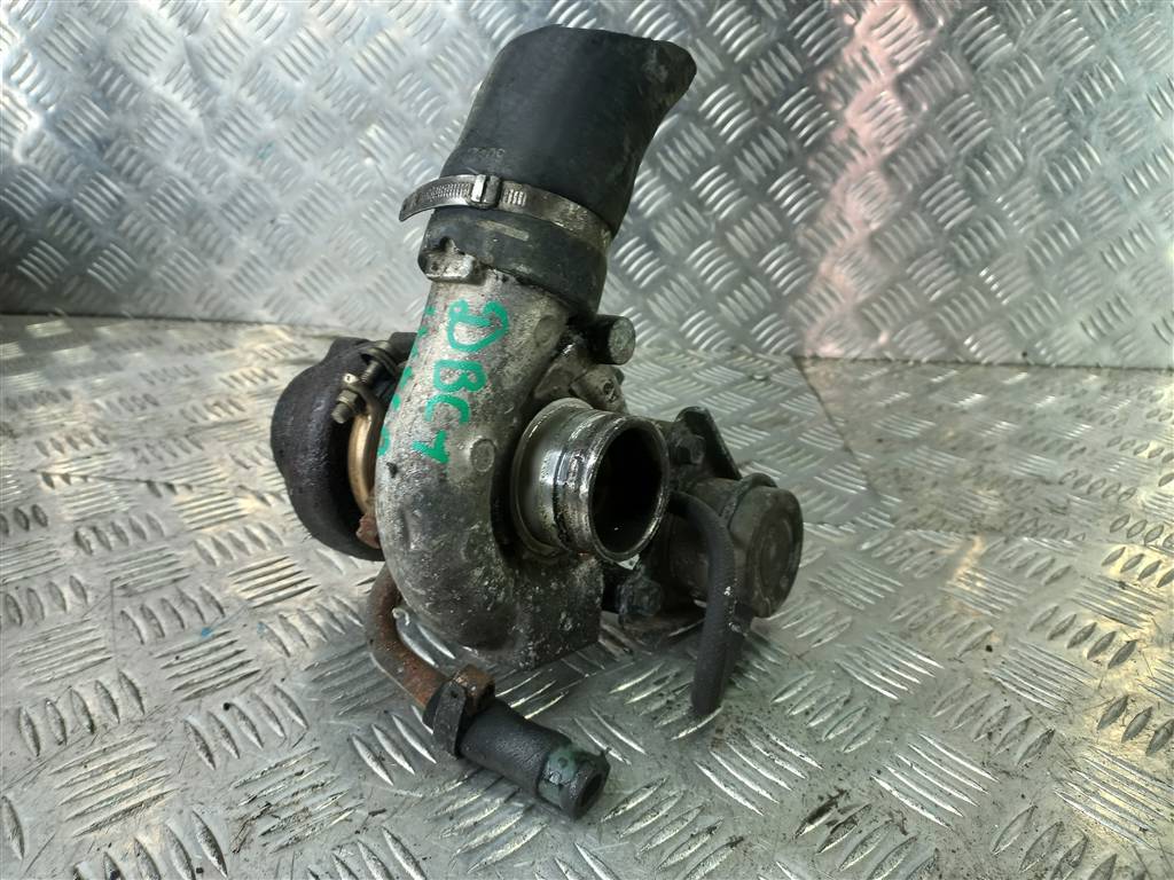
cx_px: 587
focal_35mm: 25
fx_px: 848
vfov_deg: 54.9
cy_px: 440
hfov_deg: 69.4
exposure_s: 1/50
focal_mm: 4.6
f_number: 1.8
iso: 40
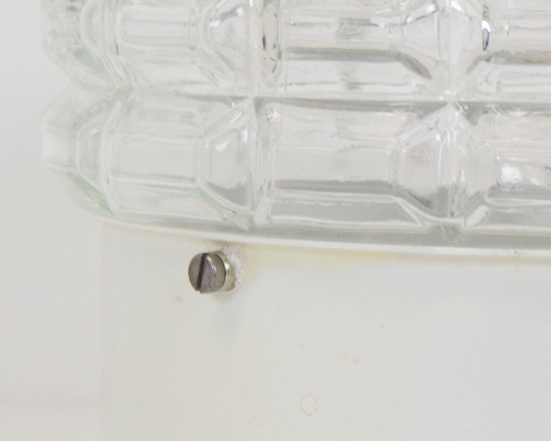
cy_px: 206
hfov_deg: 12.5
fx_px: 2479
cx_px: 572
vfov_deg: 10.2
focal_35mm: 152
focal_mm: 38
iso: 1600
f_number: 7.1
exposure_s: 1/200
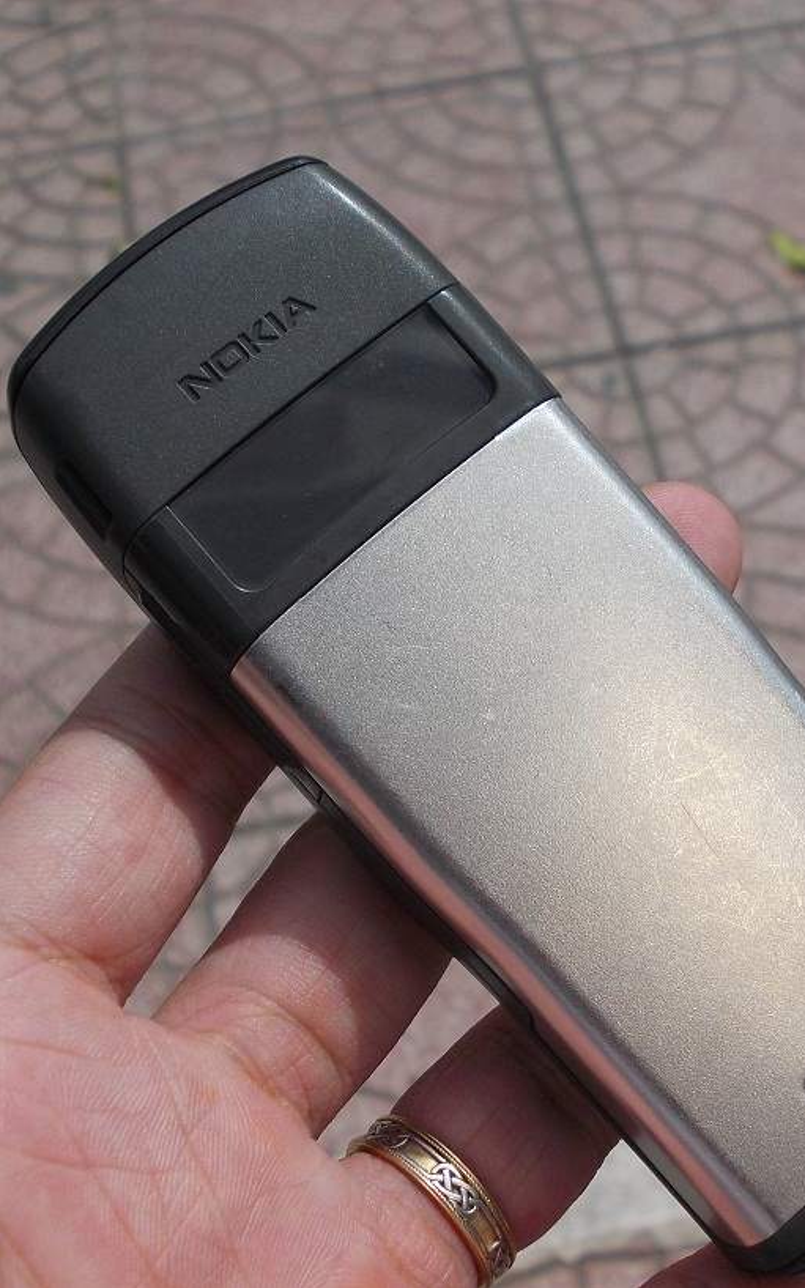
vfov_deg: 33.5
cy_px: 645
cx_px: 558
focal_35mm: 61
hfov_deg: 21.2
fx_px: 2142
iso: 80
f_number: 6.5
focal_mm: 6.1
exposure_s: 1/400
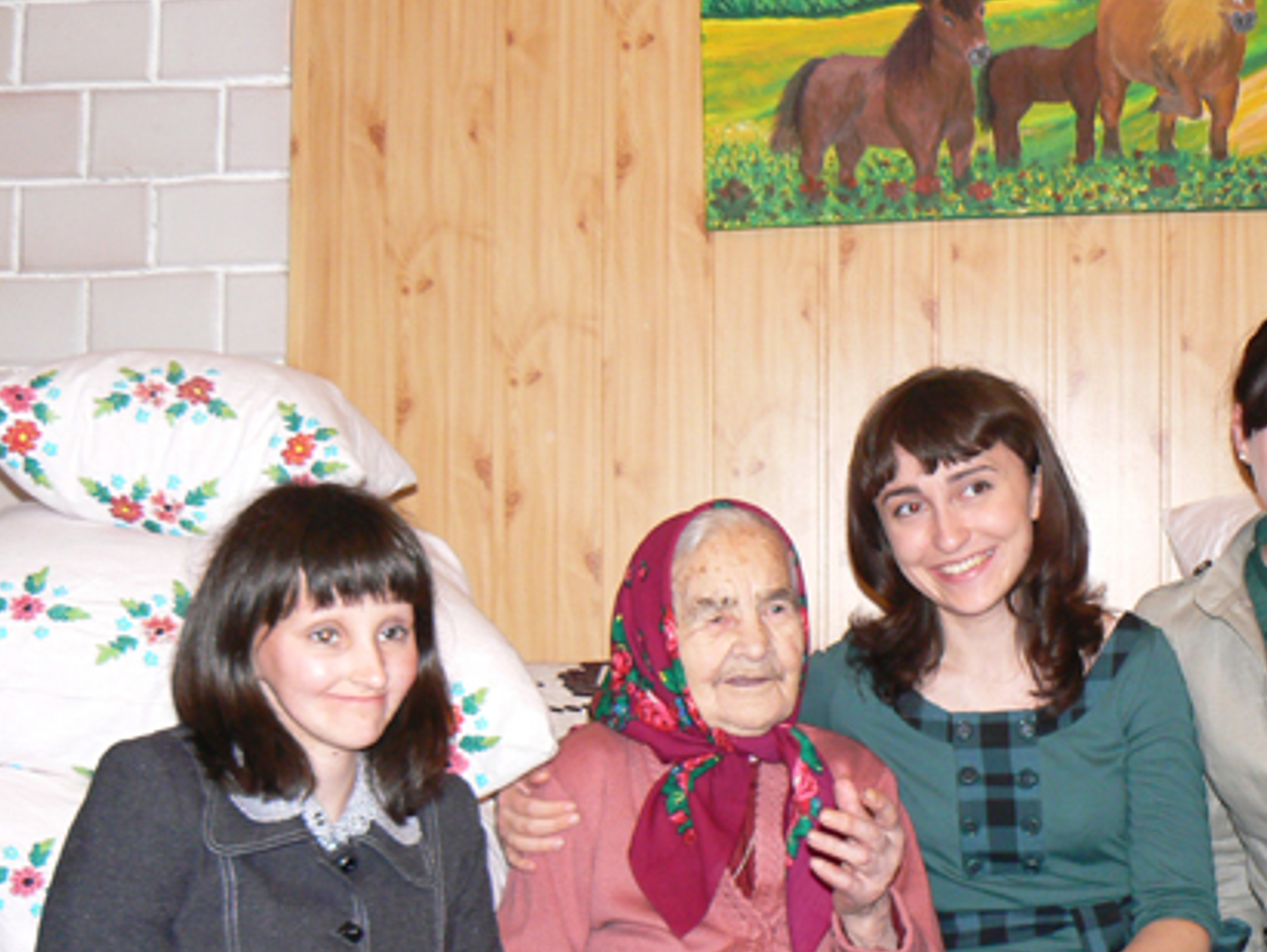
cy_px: 644
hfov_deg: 34.0
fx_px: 2051
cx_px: 832
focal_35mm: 56
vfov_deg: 26.0
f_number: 2.8
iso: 125
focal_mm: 6
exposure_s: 1/30
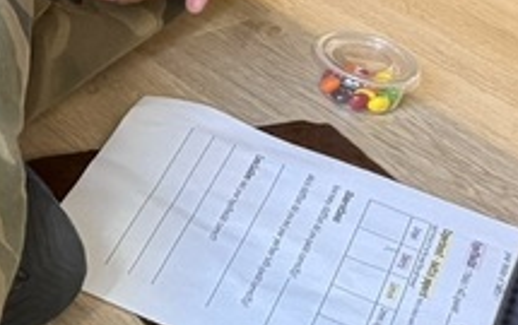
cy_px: -253
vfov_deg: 10.3
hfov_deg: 14.6
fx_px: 1710
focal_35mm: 121
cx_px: -470
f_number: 1.78
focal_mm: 6.76
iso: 400
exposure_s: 1/60
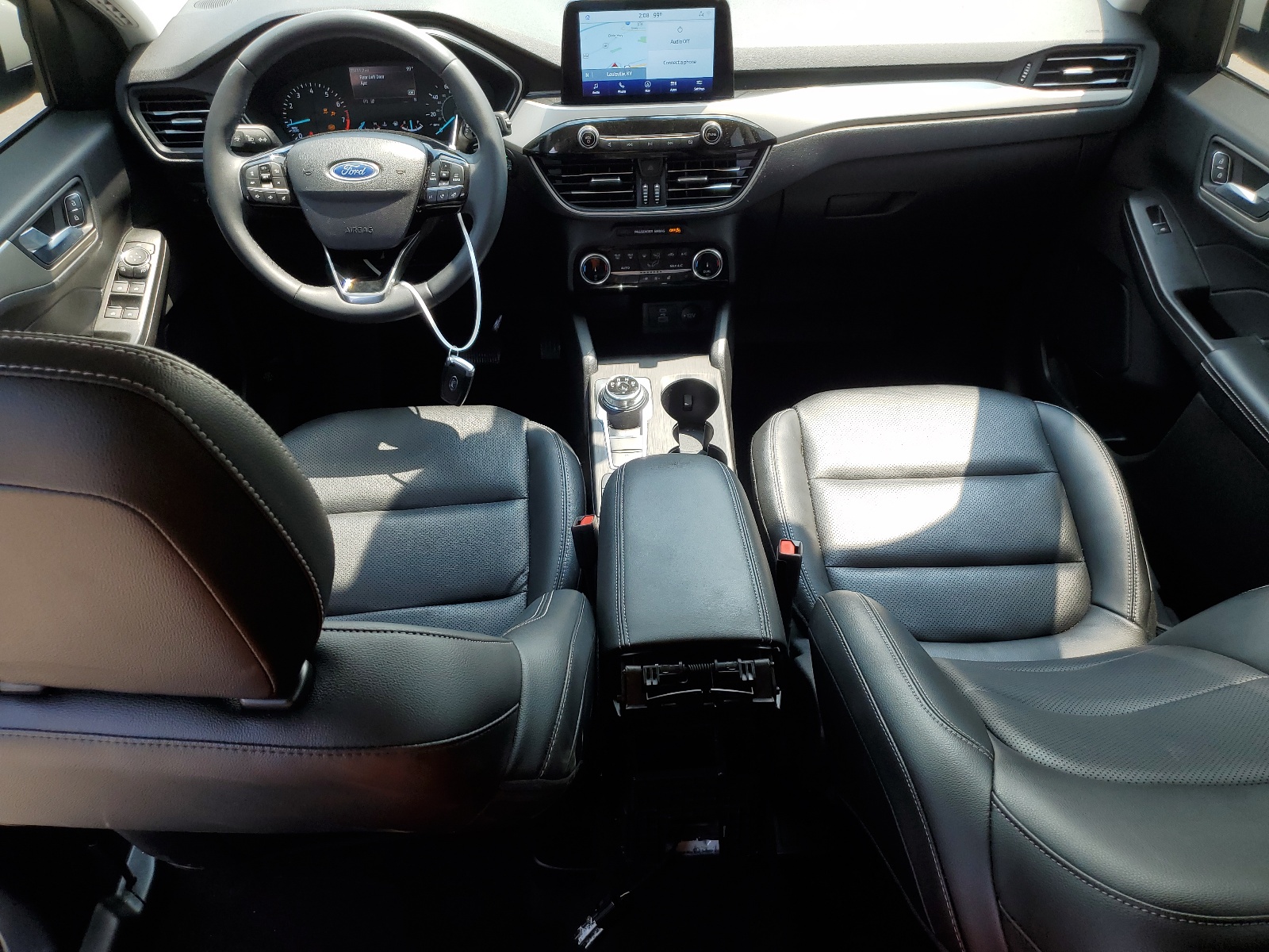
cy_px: 476
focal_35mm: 26
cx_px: 634
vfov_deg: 53.1
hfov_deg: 67.3
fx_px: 953
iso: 50
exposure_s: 1/385
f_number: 1.5
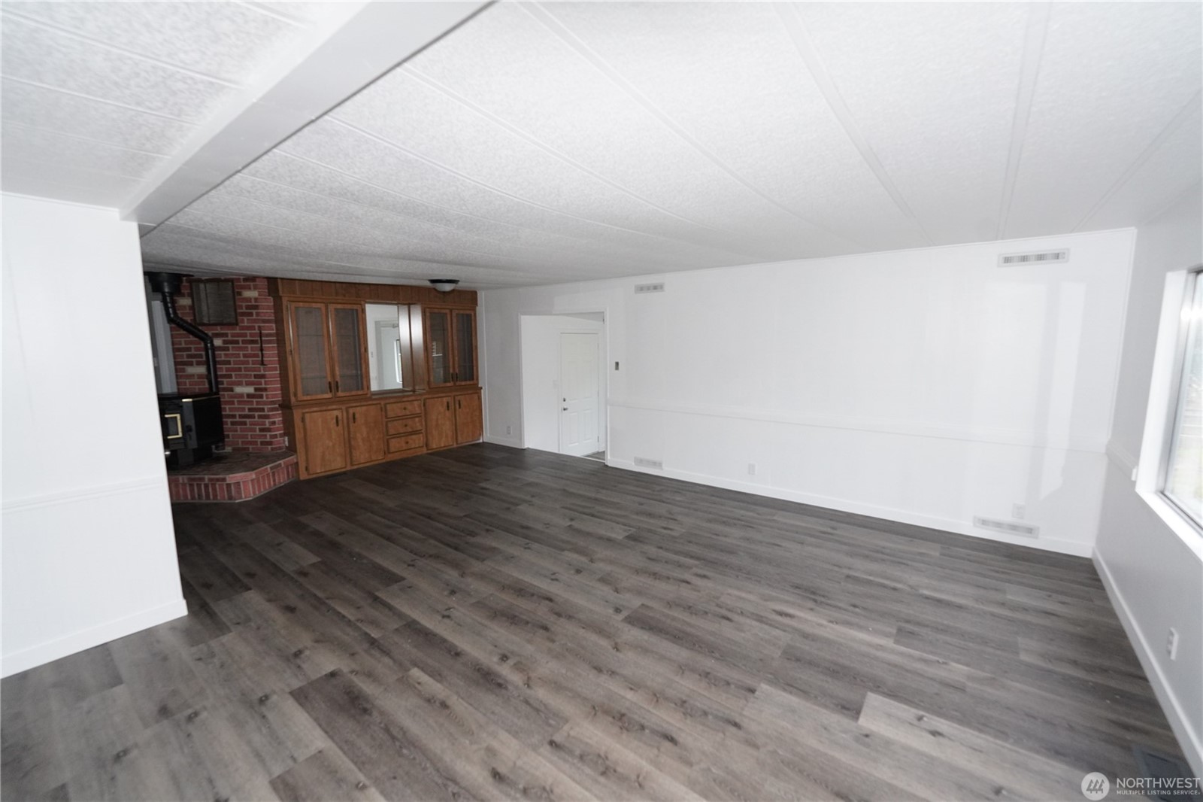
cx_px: 602
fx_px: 468
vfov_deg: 81.2
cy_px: 401
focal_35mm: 14
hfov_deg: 104.3
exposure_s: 1/1250
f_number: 4
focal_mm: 14
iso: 3200
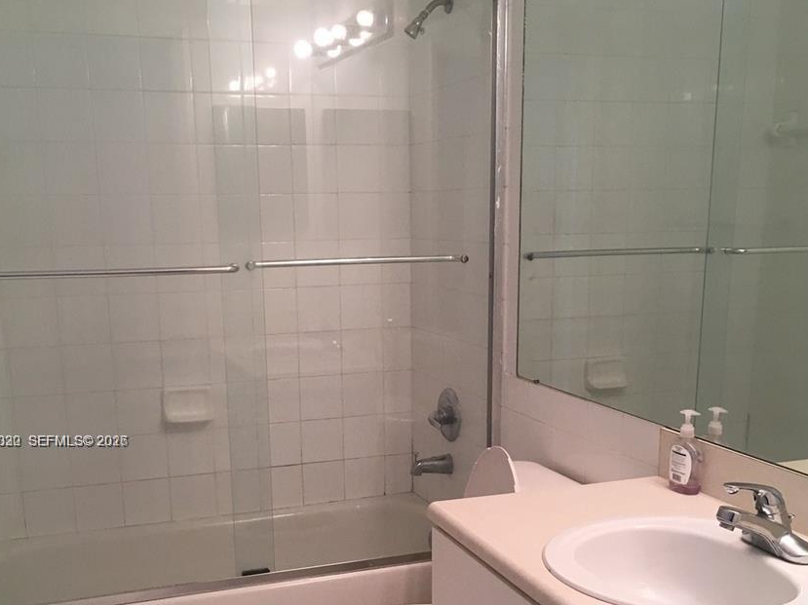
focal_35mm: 42
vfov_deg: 33.7
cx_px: 386
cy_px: 442
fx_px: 980
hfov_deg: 44.8
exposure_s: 1/30
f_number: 2.2
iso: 40
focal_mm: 4.15
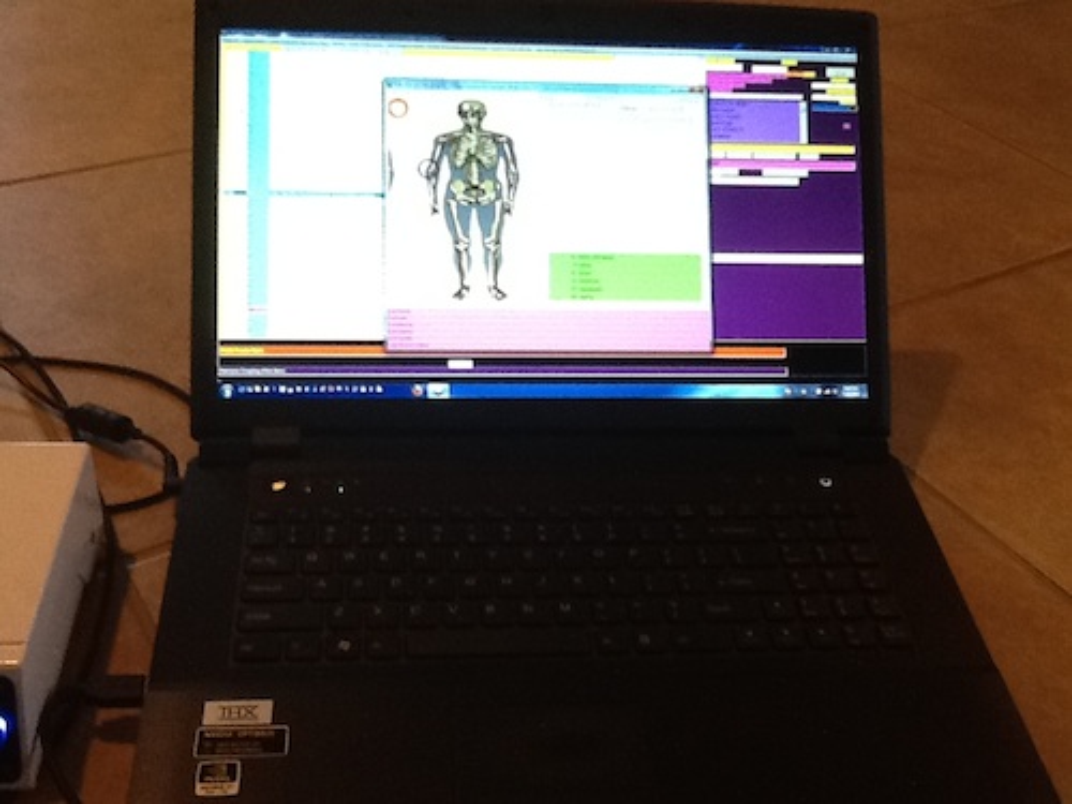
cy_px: 402
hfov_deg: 42.9
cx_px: 536
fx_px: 1363
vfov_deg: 32.9
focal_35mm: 44
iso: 200
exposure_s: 1/30
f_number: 2.4
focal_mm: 2.03
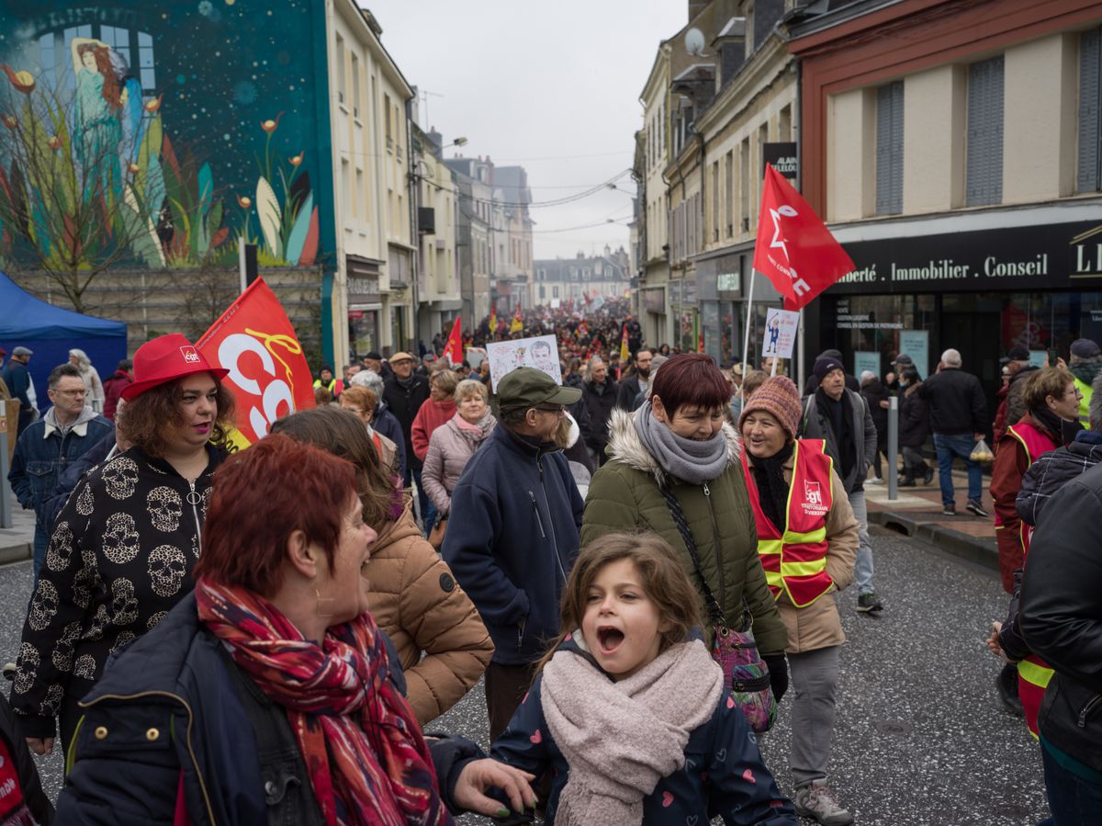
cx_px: 551
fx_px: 1114
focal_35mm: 35
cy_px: 413
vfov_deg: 40.7
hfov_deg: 52.6
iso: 200
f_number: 6.8
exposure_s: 1/250
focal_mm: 45
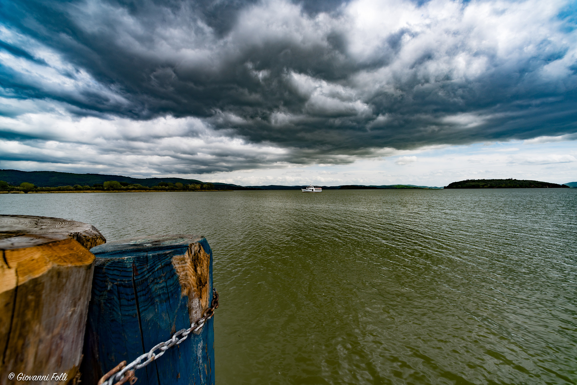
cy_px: 192
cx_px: 288
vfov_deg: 81.3
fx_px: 224
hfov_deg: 104.2
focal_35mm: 14
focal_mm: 14
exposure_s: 1/250
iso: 100
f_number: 8
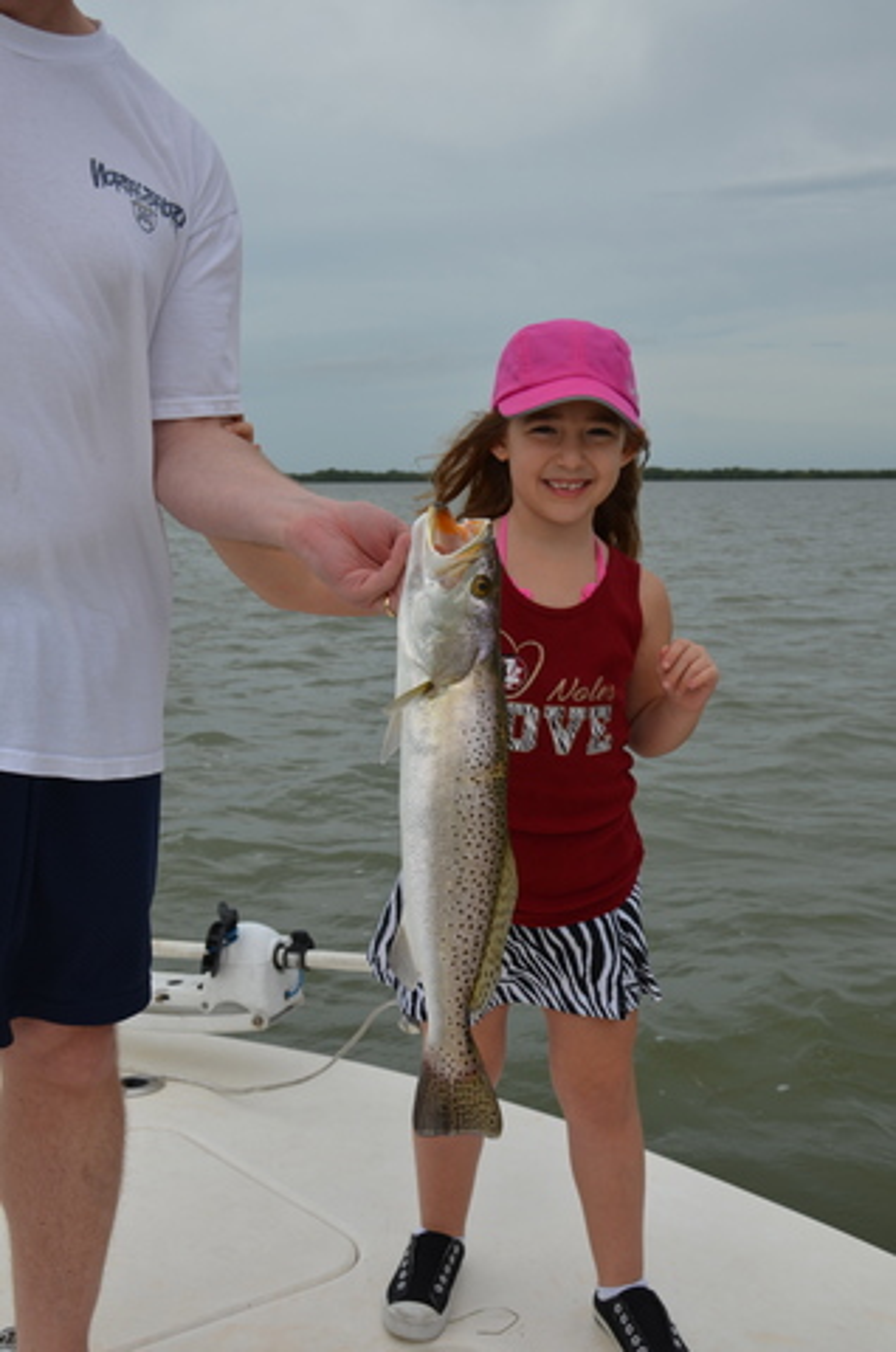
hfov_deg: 31.8
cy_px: 676
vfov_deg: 46.5
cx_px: 448
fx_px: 1575
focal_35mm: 42
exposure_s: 1/250
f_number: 8
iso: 110
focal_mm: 28
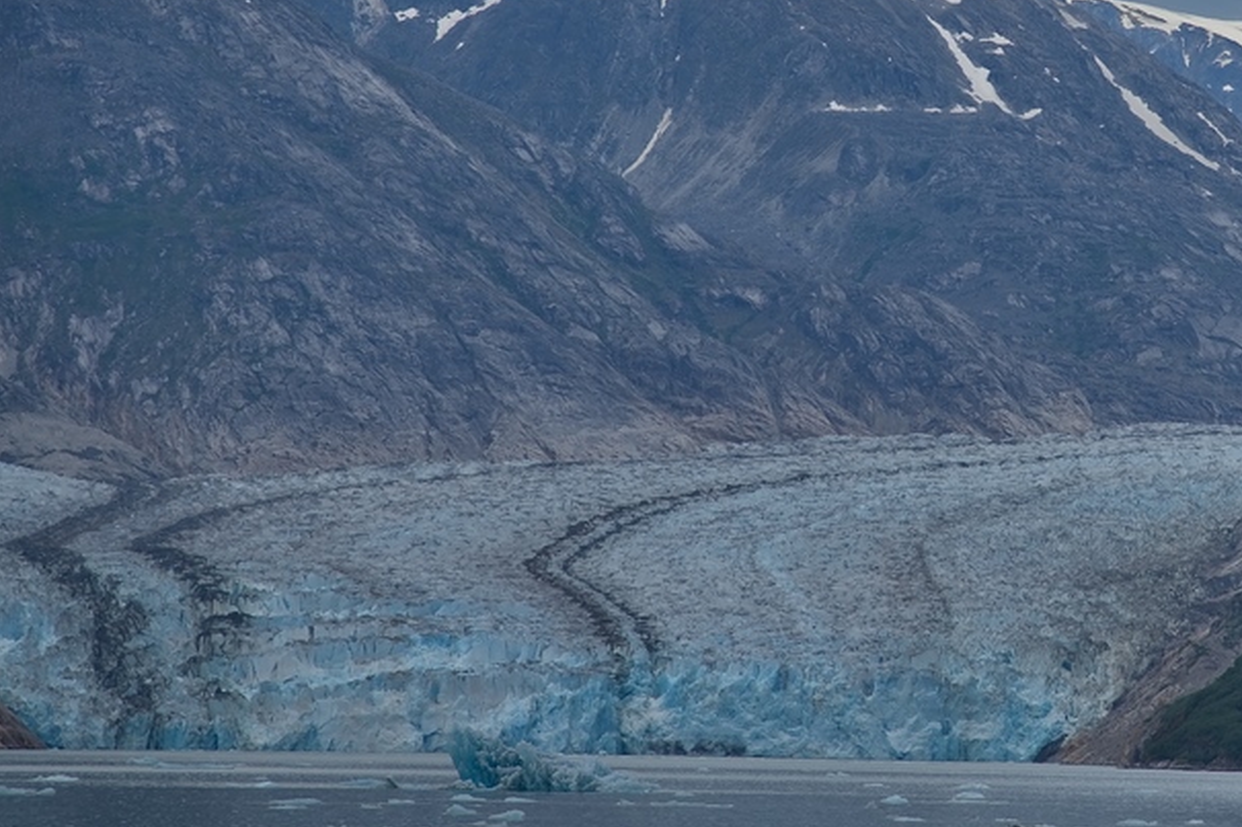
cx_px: 1047
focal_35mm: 254
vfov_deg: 5.4
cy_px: 193
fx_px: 8760
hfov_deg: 8.1
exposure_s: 1/250
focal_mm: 120
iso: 100
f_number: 8
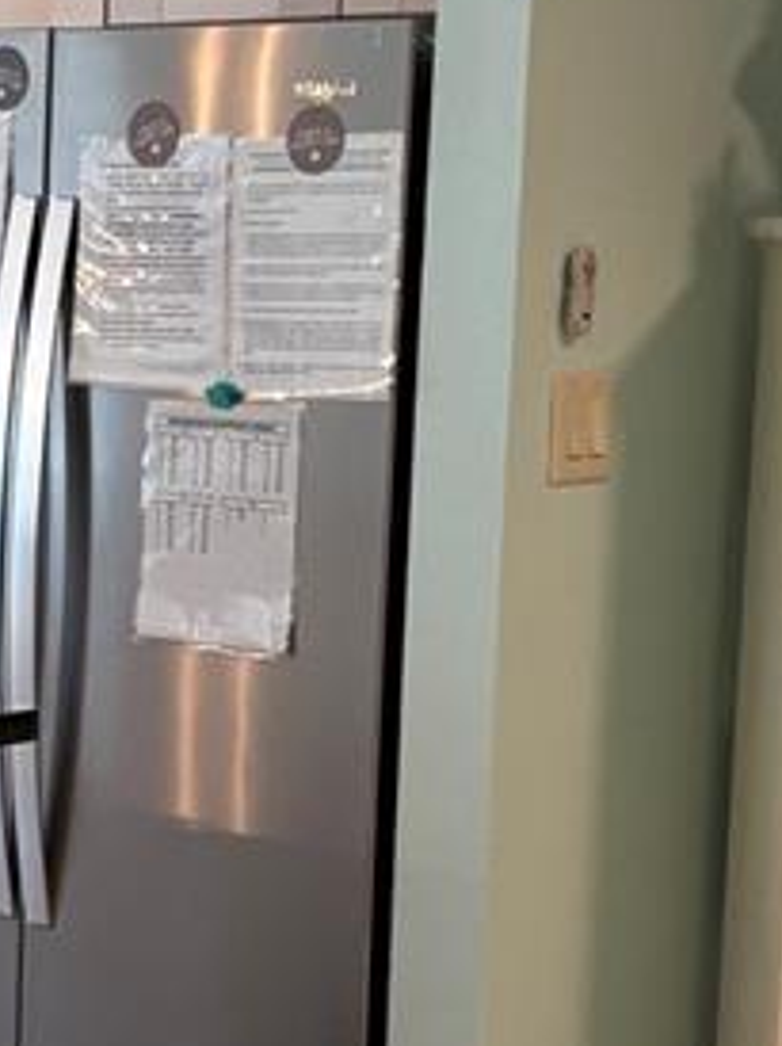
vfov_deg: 17.2
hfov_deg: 12.6
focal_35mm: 114
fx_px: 3439
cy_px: 706
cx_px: -221
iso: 80
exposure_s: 1/60
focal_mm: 5.96
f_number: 1.6
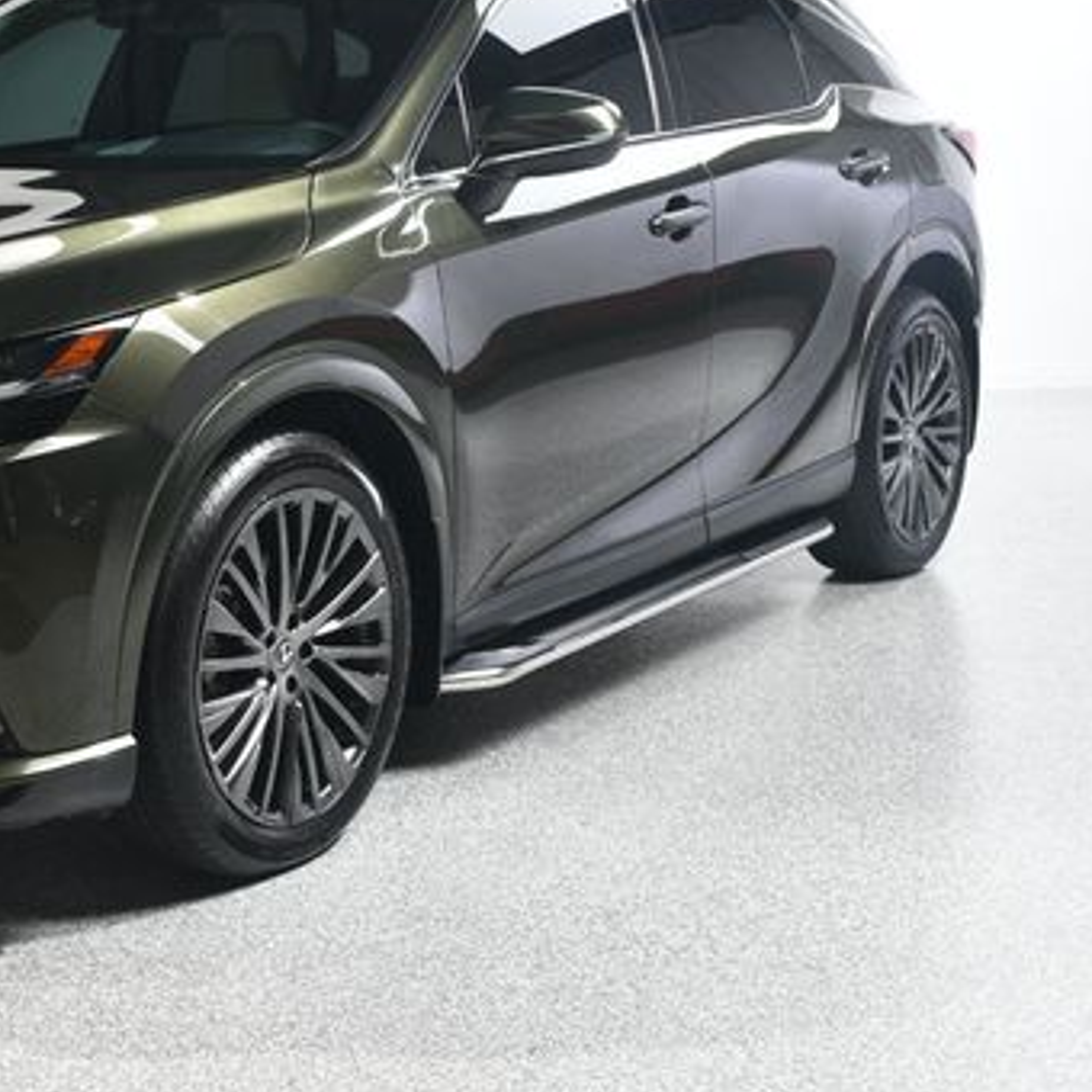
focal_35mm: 64
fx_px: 2284
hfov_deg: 26.2
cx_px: 148
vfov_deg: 26.8
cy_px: 456
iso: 100
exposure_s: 1/160
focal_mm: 27
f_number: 8
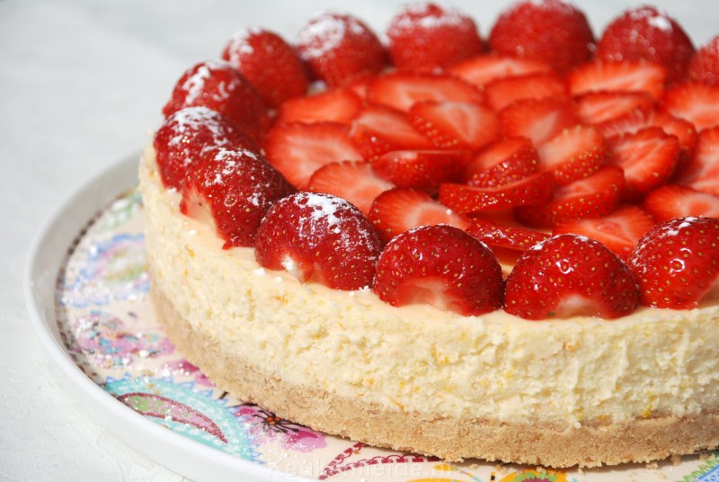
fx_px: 2400
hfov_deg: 17.0
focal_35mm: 120
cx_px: 360
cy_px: 241
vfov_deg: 11.5
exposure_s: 1/500
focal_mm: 80
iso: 100
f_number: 5.6
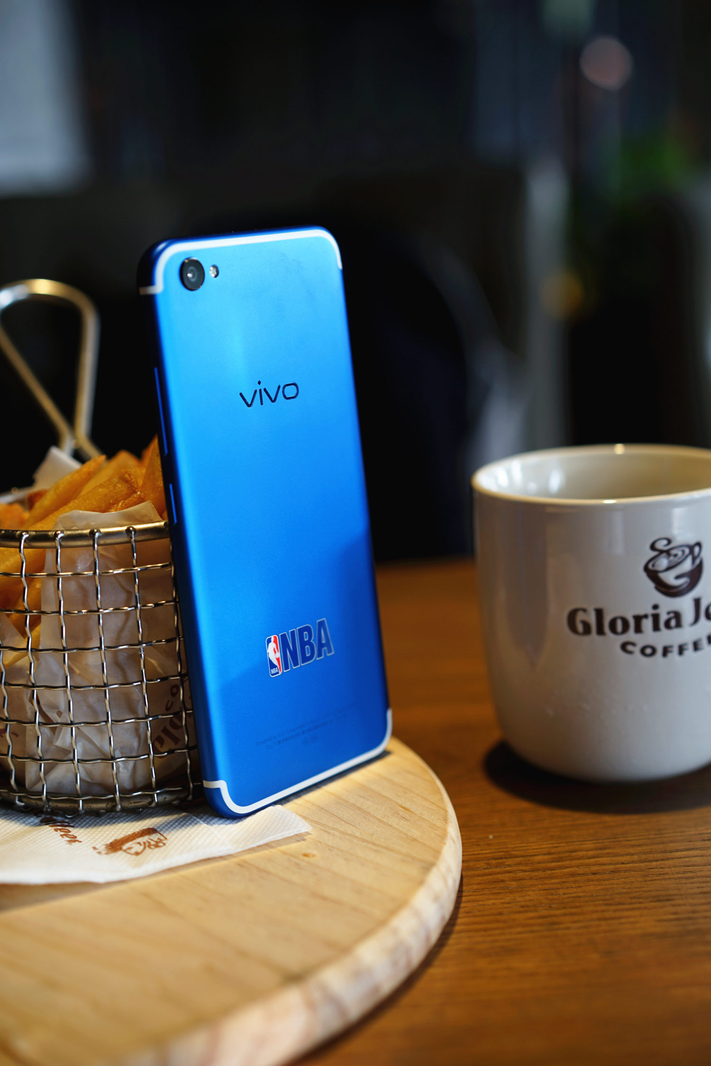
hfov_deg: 24.6
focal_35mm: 55
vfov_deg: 36.2
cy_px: 533
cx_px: 356
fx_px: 1629
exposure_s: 1/80
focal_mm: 55
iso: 100
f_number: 3.2
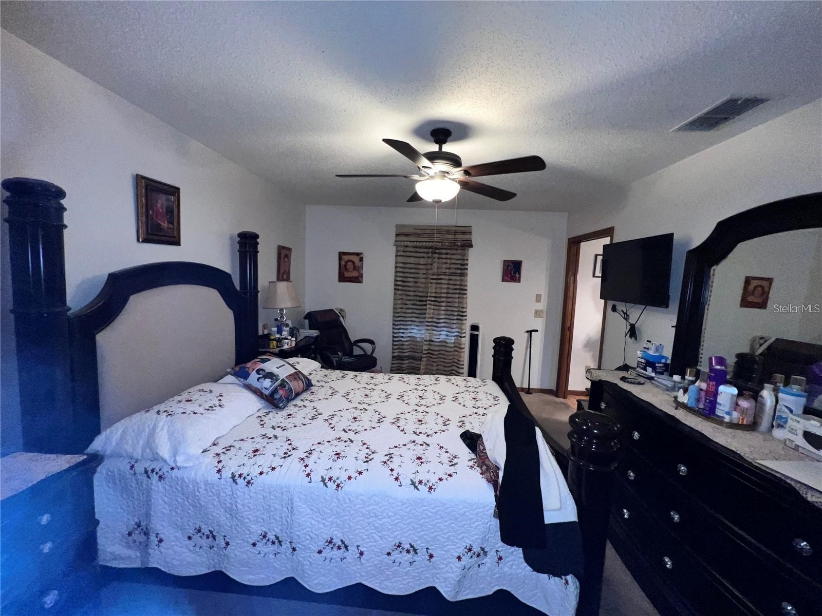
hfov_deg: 106.2
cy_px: 308
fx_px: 309
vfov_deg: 89.9
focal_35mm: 13
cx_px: 411
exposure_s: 1/60
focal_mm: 1.57
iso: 125
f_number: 1.8
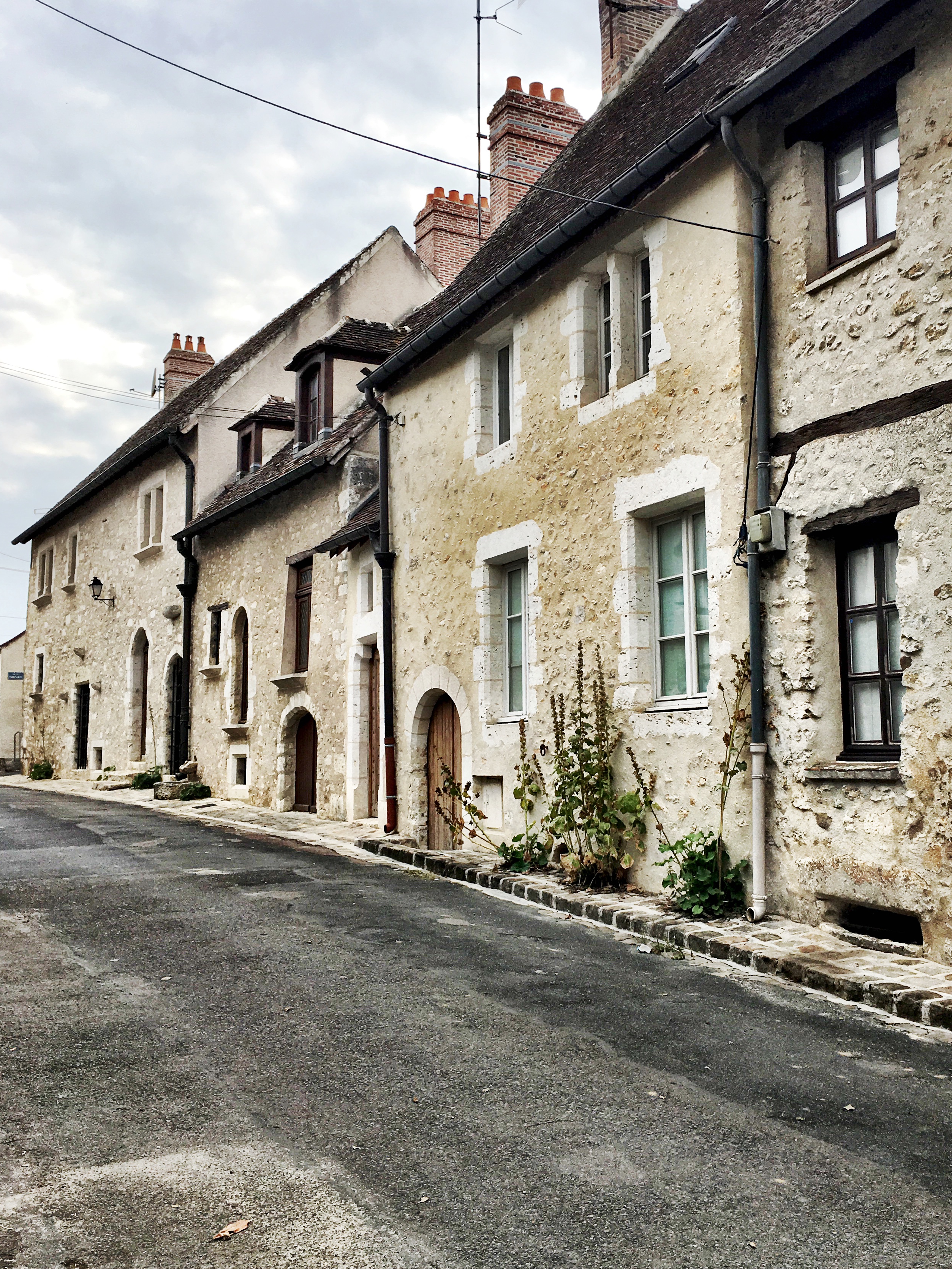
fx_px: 1283
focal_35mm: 35
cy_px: 596
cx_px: 558
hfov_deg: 40.6
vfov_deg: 52.6
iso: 25
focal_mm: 4.15
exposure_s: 1/905
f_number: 2.2
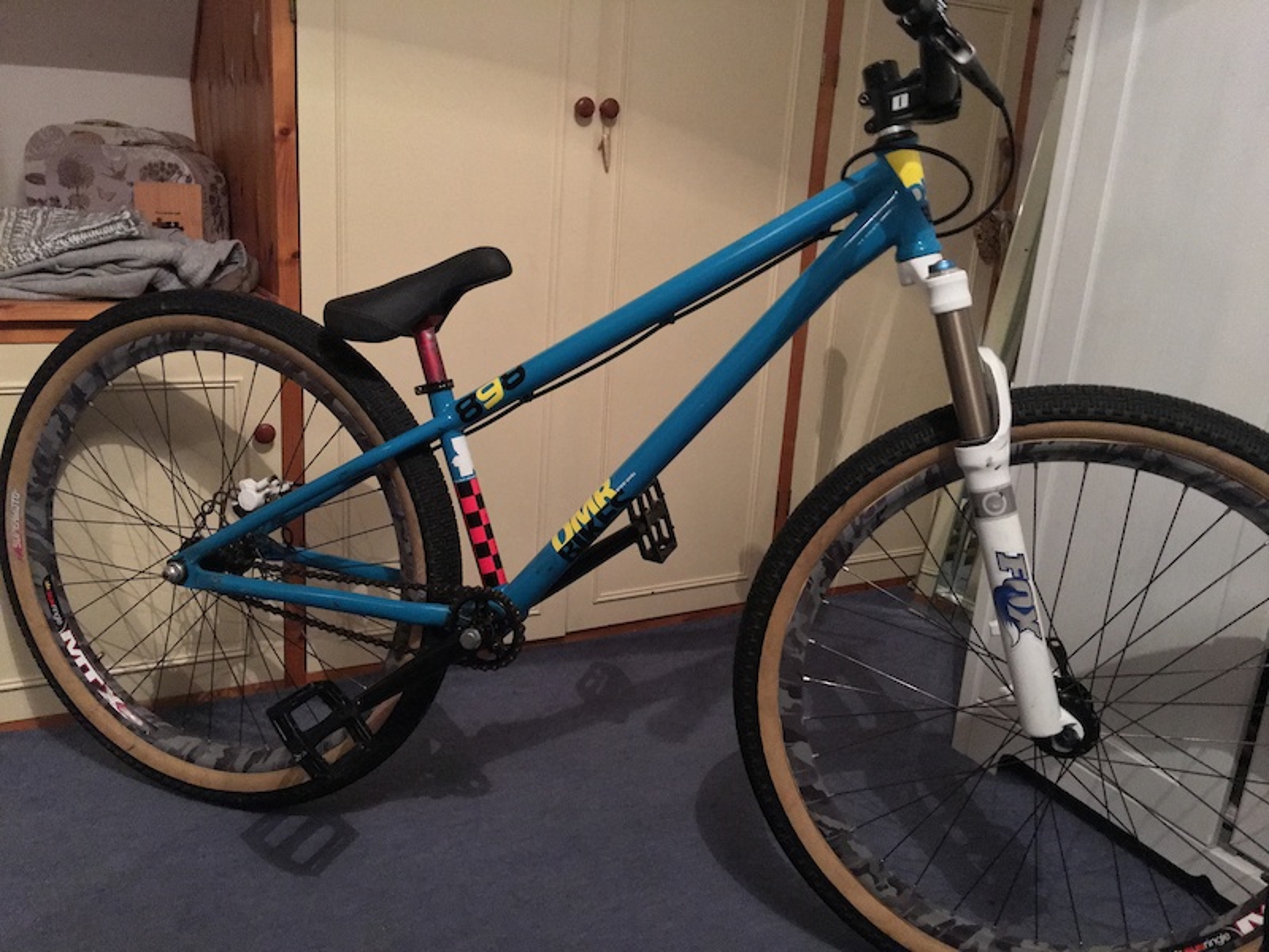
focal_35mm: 29
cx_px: 634
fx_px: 1063
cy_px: 476
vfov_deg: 48.2
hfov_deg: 61.7
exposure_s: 1/17
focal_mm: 4.15
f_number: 2.2
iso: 400
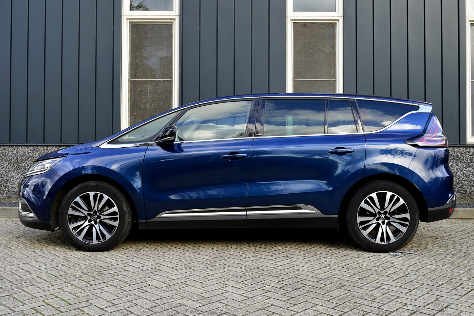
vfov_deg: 40.0
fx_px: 434
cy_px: 158
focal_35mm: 33
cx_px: 237
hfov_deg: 57.2
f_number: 8
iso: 400
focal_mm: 22
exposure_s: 1/80
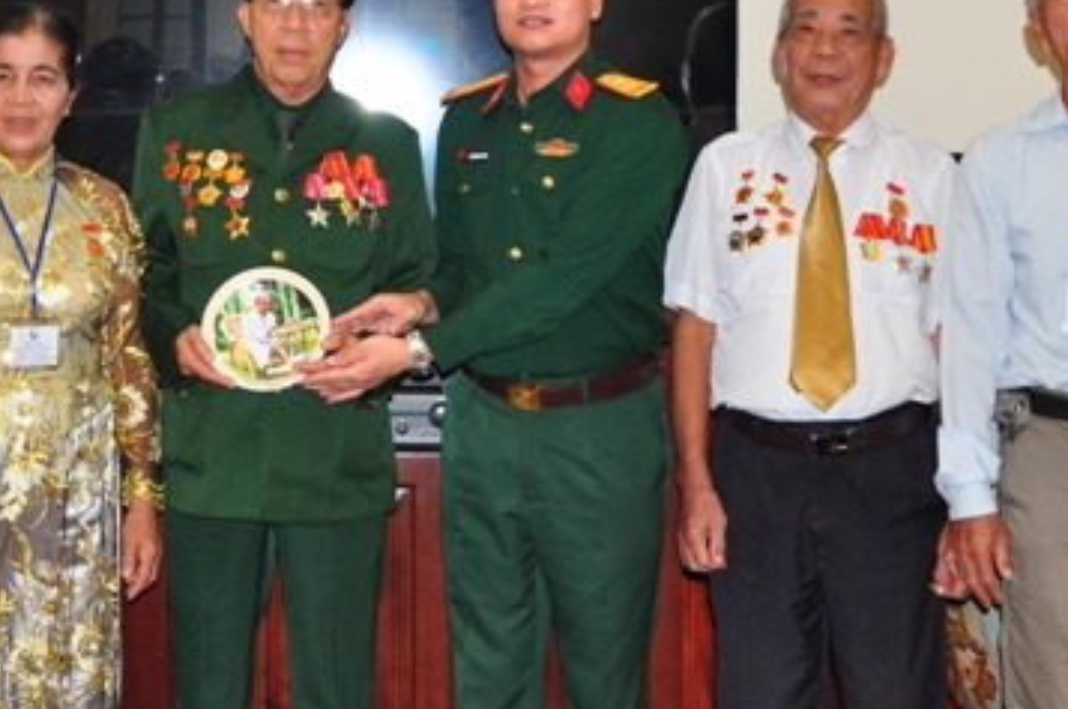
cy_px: 10
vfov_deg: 17.9
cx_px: 200
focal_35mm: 74
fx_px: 2192
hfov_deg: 26.8
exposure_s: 1/60
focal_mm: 22
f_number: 6.3
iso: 500
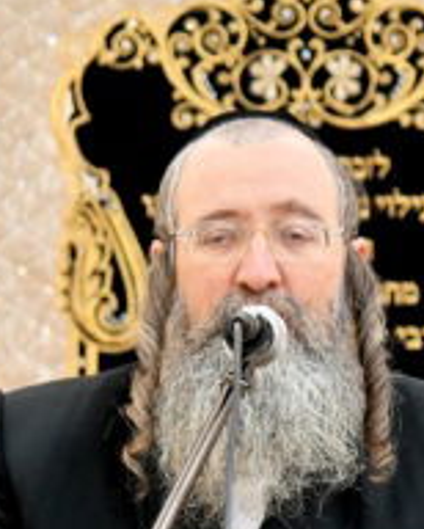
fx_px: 6155
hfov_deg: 3.9
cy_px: 377
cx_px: 226
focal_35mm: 393
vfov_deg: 4.9
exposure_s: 1/320
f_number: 4
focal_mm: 120
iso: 1250
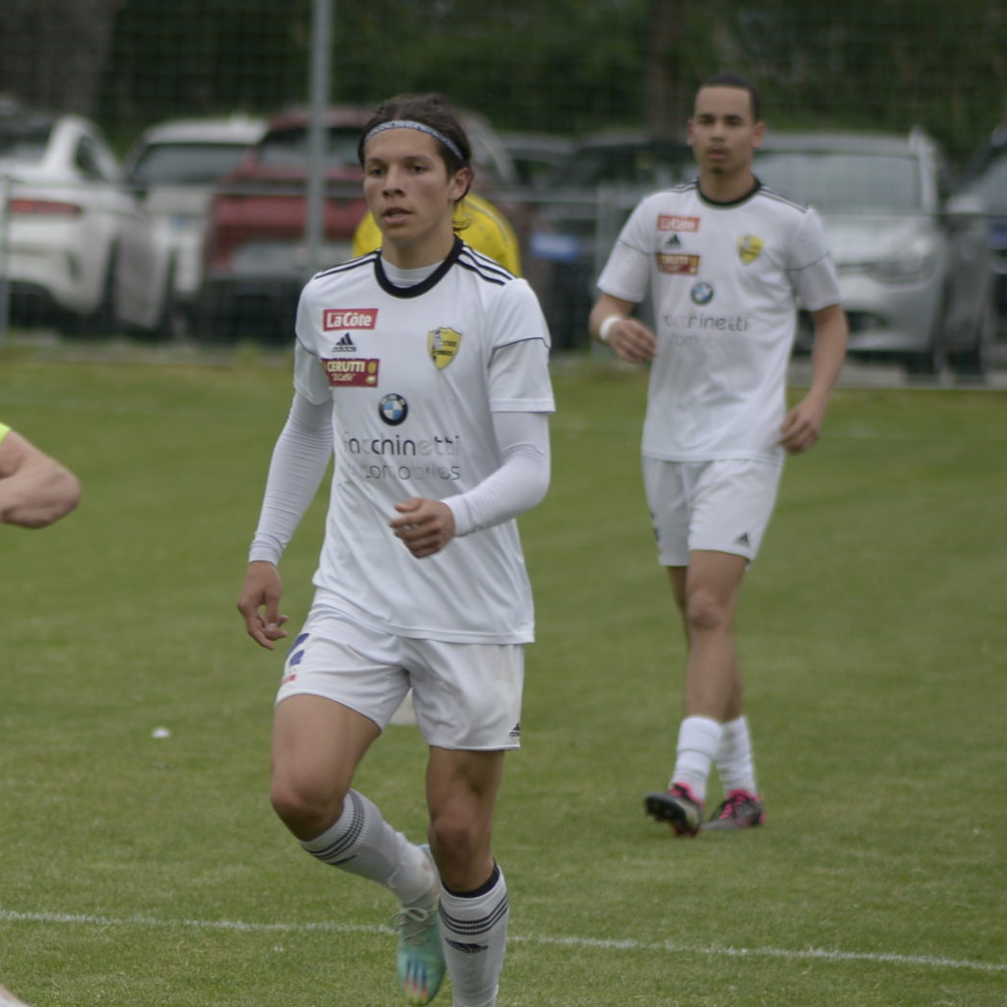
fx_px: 15107
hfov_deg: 3.8
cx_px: 176
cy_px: 750
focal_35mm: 459
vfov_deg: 3.8
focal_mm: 220
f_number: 4.8
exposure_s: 1/640
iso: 450
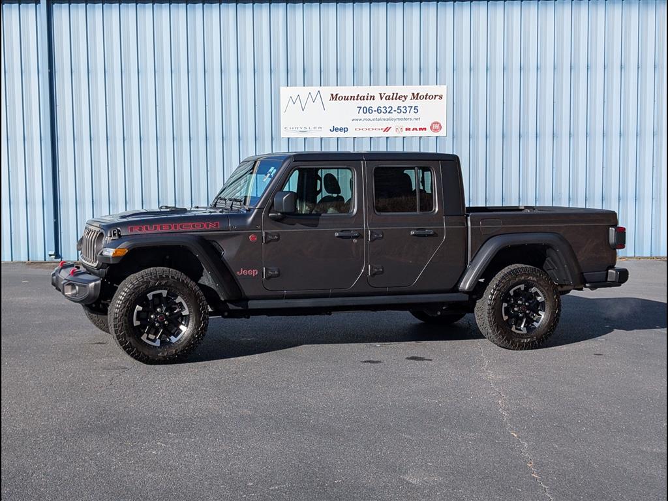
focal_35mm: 49
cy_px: 250
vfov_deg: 29.7
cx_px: 334
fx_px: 946
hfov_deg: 38.9
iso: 21
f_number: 1.68
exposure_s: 1/1667
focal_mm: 6.9
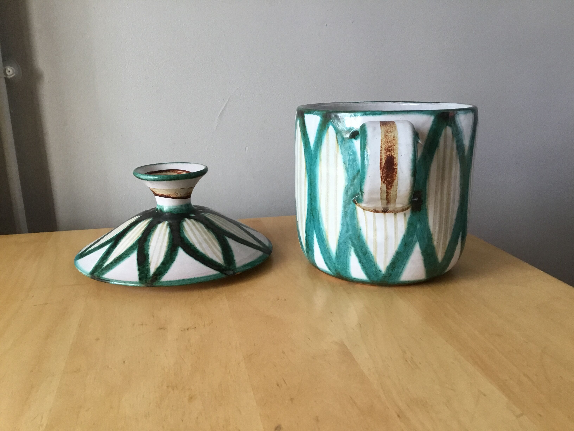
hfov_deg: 58.4
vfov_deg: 45.4
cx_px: 287
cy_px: 216
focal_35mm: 31
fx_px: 514
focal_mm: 3.3
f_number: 2.4
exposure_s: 1/33
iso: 50
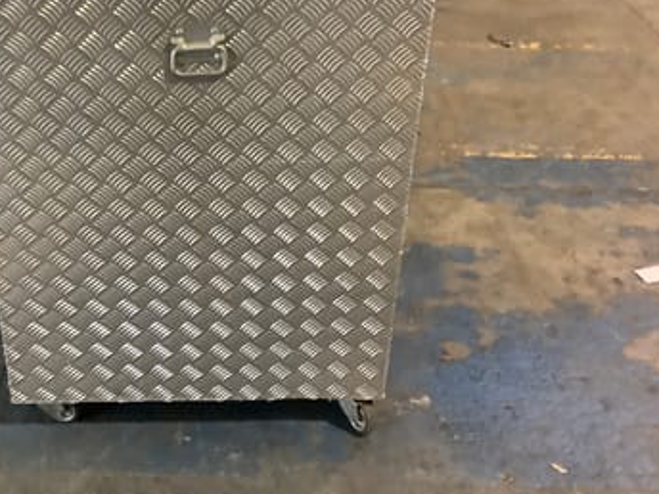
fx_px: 857
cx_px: 213
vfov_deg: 31.8
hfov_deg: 41.5
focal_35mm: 45
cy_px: 146
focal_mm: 3.3
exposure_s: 1/25
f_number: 2.4
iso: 500
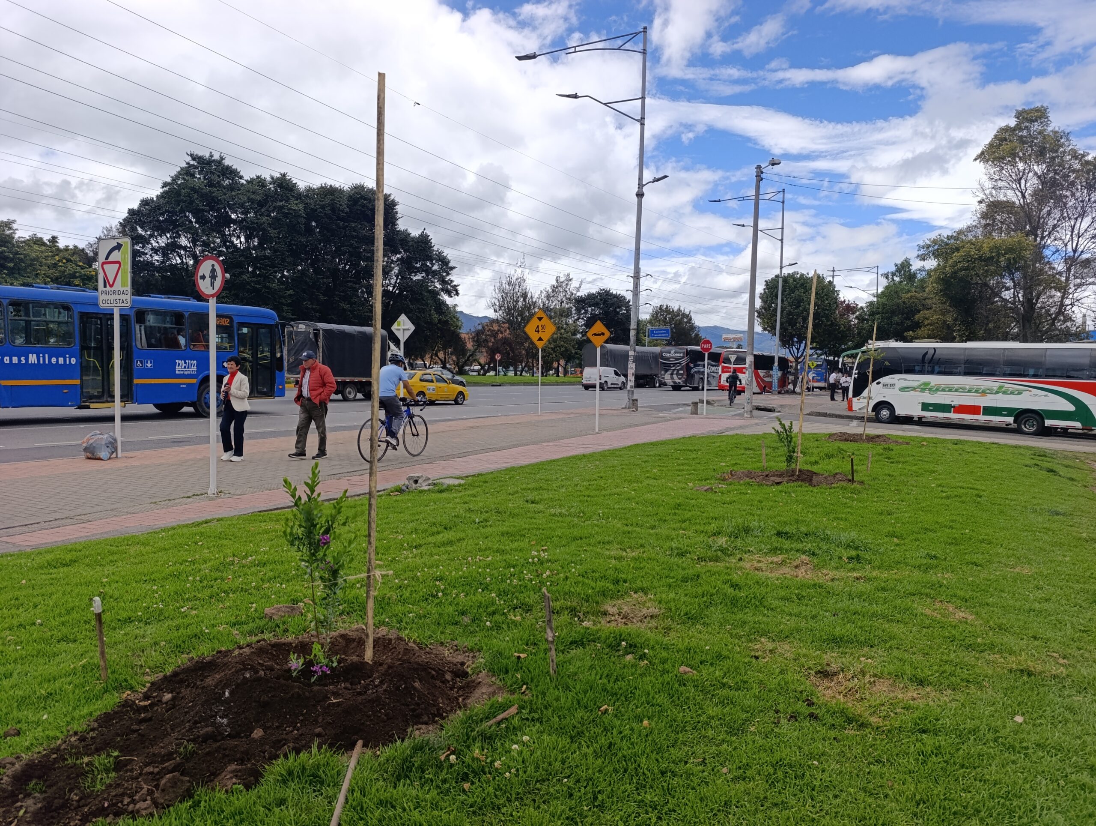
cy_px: 413
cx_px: 548
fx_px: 729
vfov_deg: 59.0
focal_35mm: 23
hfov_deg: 73.8
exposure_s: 1/784
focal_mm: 6.14
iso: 50
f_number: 1.6
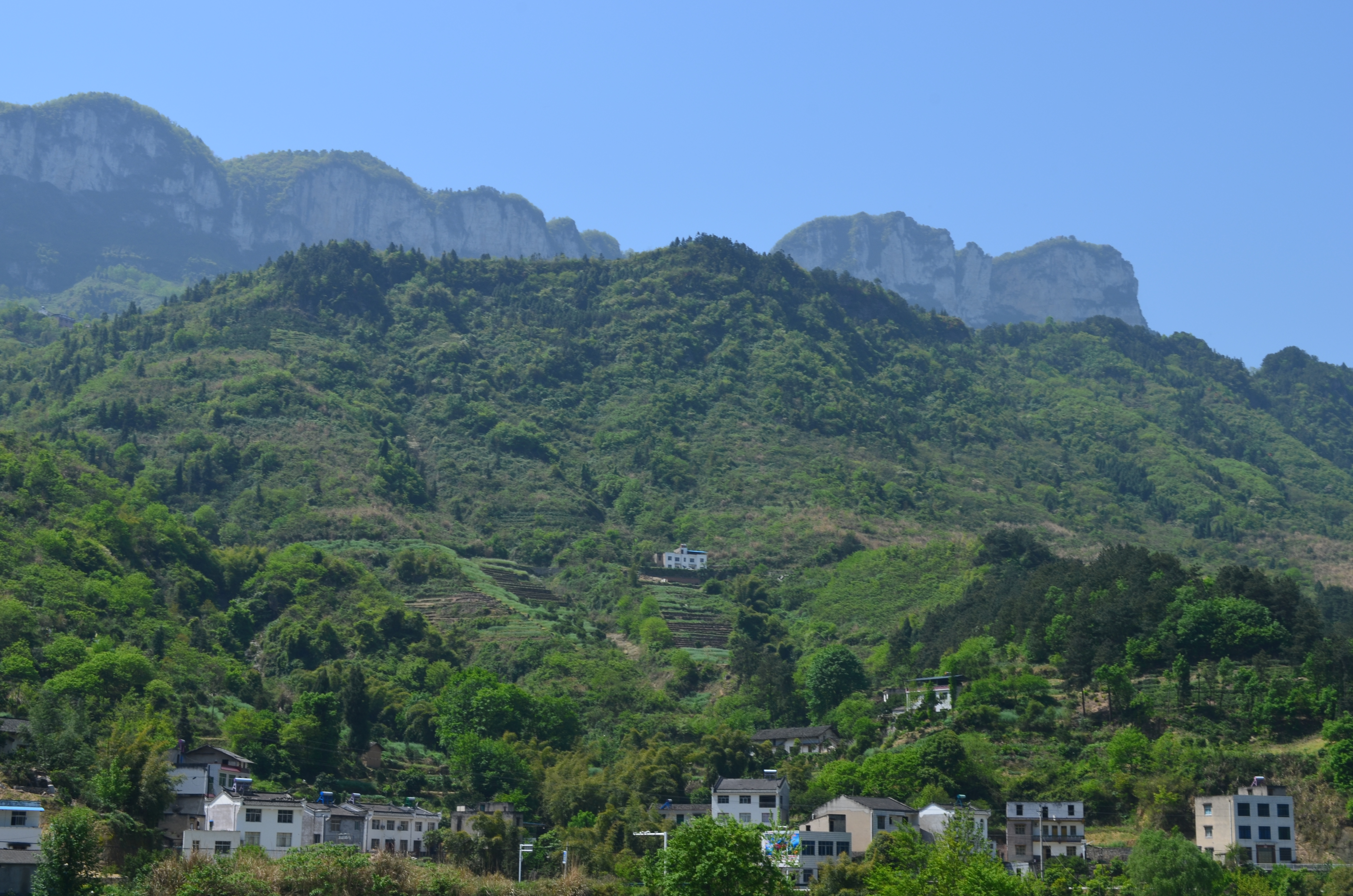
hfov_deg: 39.0
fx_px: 1913
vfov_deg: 26.4
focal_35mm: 51
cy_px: 448
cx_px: 676
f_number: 11
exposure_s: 1/125
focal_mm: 34
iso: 110
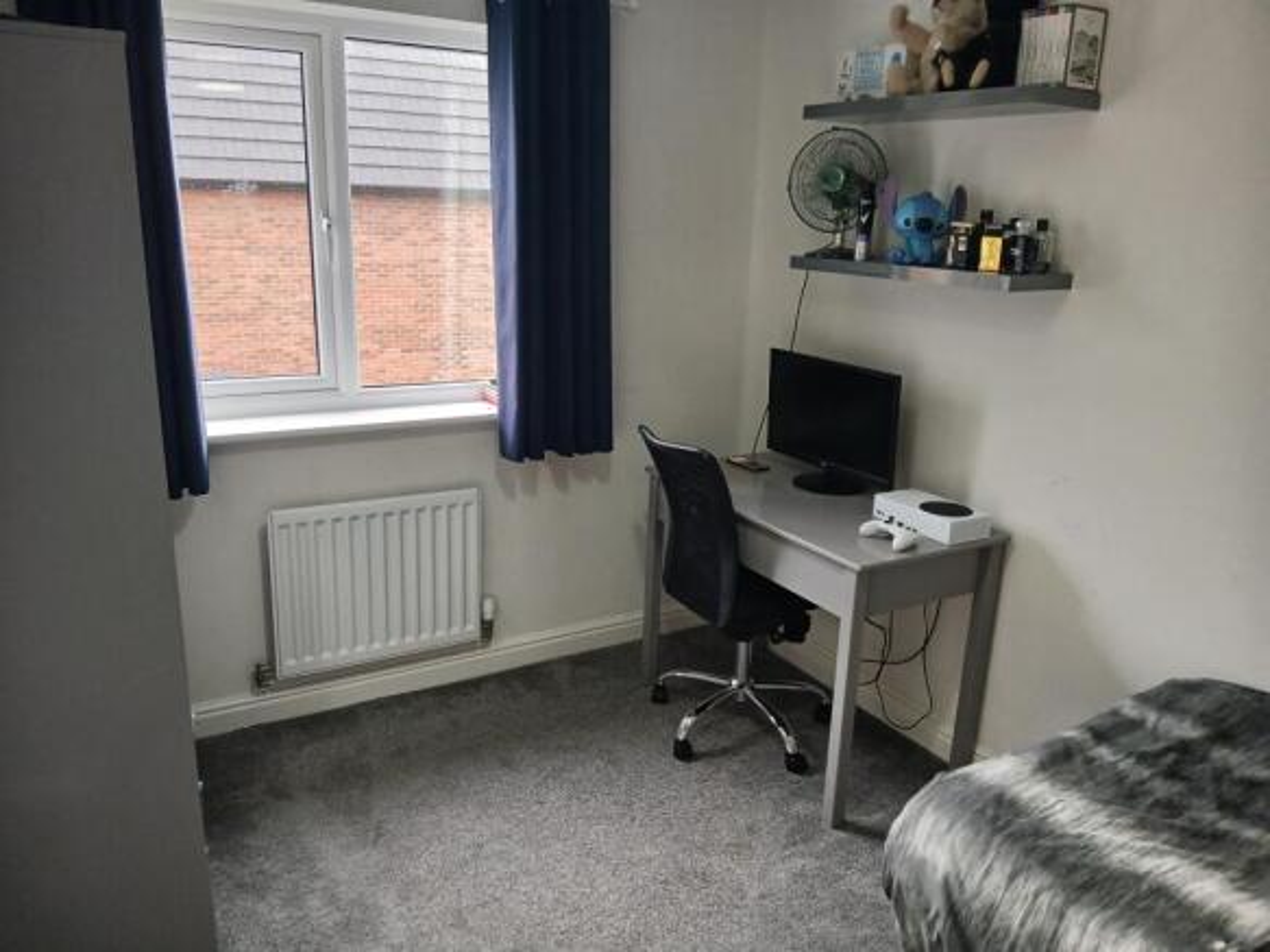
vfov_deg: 53.0
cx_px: 635
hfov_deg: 67.3
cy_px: 476
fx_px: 954
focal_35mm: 26
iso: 100
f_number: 1.8
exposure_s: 1/50
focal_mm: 3.98
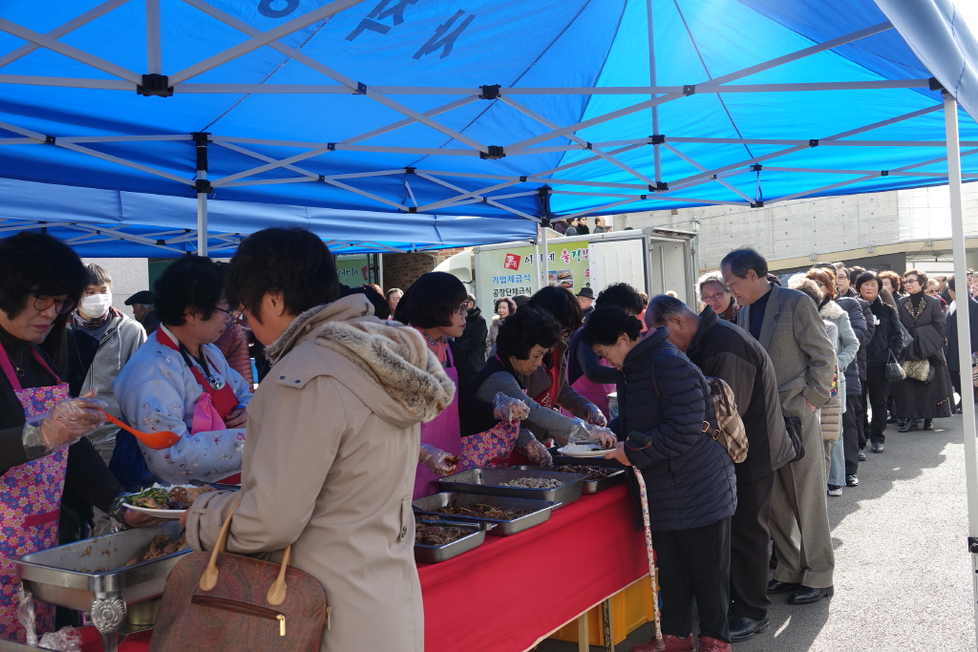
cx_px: 489
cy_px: 326
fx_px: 951
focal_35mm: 35
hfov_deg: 54.4
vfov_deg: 37.9
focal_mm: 12.96
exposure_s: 1/250
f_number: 3.2
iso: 100
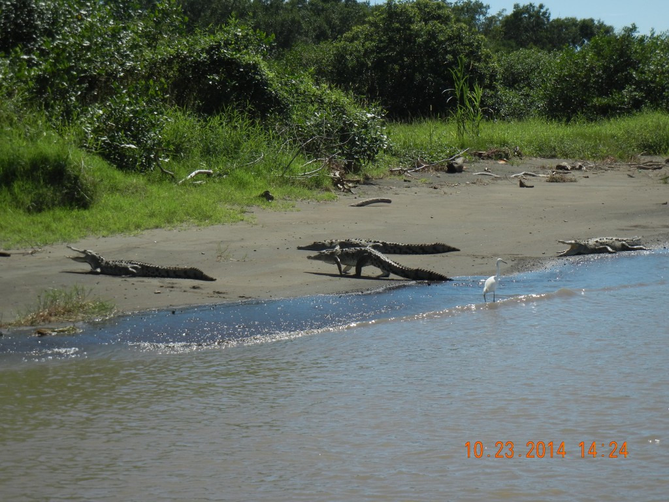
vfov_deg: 14.5
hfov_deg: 19.3
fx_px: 1971
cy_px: 251
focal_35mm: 102
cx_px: 334
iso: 160
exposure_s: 1/367
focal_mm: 18.3
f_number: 9
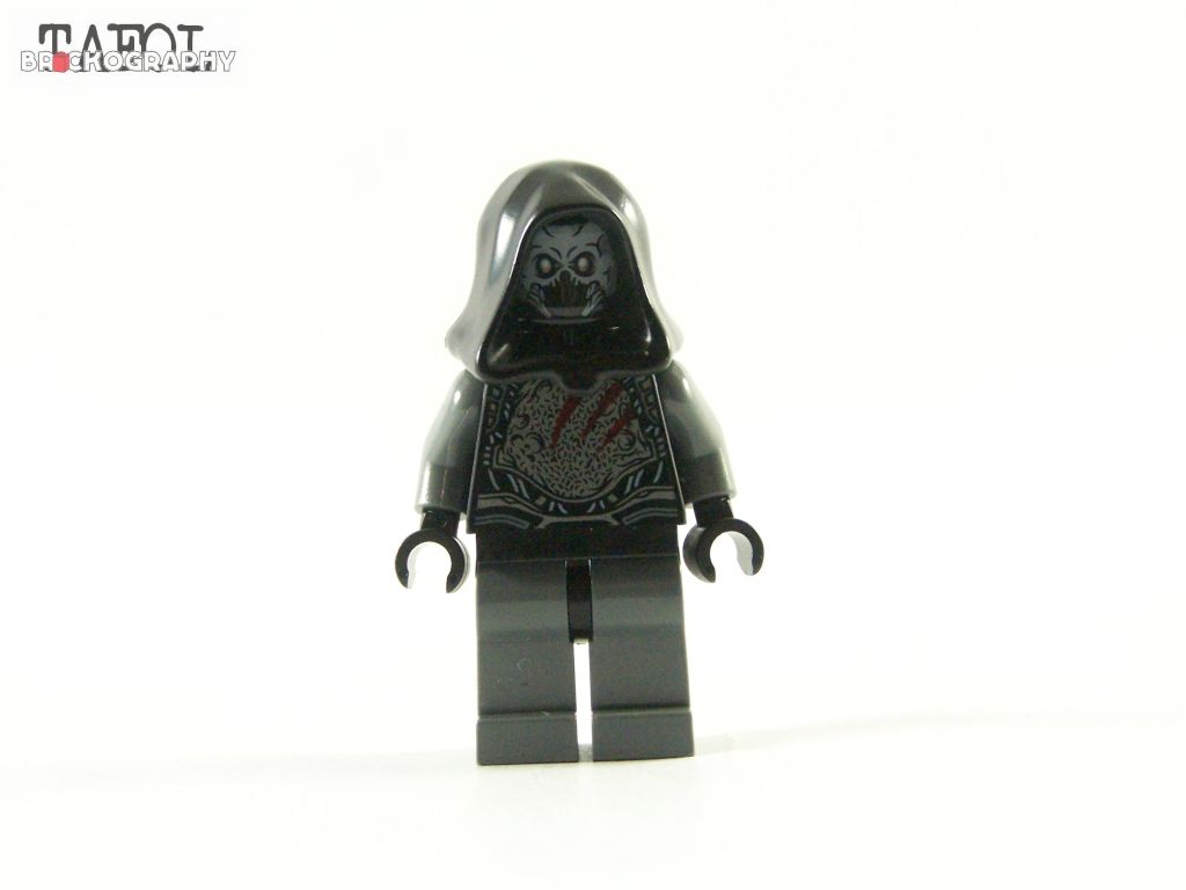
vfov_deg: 18.0
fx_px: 2809
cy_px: 445
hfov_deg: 23.8
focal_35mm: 82
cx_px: 593
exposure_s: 1/60
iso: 400
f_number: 3.6
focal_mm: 13.7
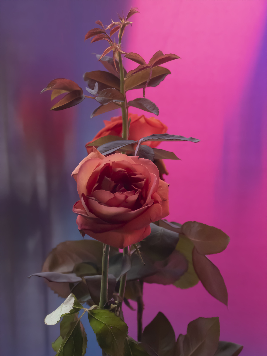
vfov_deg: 17.3
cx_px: 134
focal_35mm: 114
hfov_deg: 13.0
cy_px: 178
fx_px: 1172
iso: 1600
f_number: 3.9
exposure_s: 1/20
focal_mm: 38.48
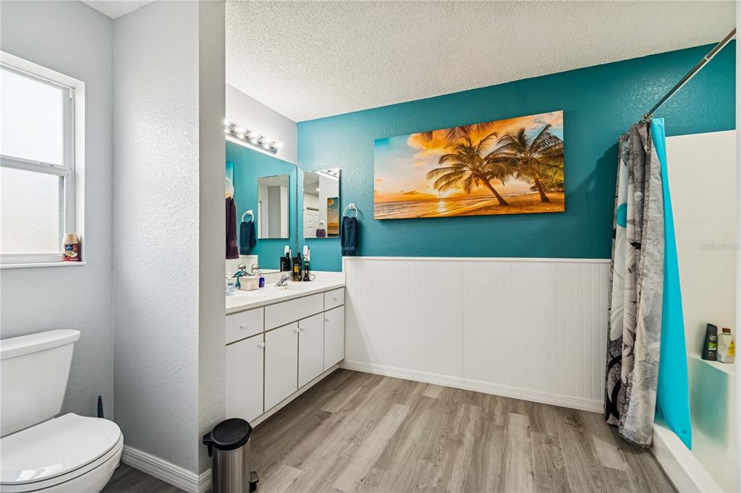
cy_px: 246
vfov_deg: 77.3
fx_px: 309
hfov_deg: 100.4
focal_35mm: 15
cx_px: 370
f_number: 7.1
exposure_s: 1/3.33
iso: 100
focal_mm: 10
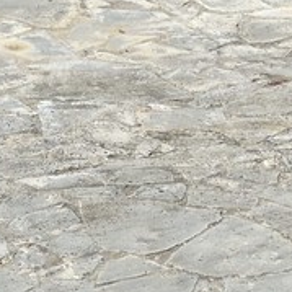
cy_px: -995
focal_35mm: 288
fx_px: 2749
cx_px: 92
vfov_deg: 5.2
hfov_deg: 6.1
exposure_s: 1/250
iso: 200
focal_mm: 38
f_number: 13
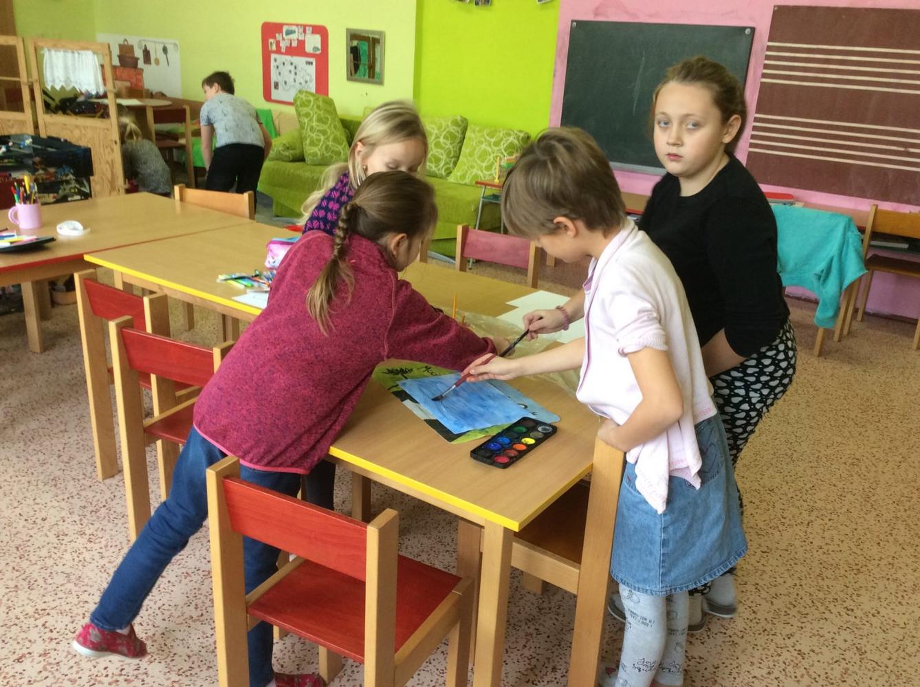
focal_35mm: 32
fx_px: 849
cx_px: 460
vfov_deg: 44.0
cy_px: 344
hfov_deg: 56.9
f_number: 2.4
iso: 80
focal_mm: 3.3
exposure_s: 1/25
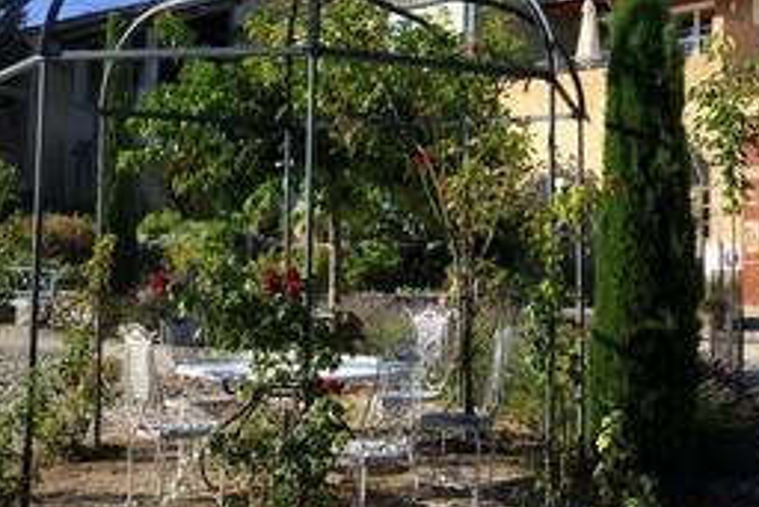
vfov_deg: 23.0
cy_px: 199
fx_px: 1245
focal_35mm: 59
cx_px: 501
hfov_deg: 33.6
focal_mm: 36
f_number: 16
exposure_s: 1/200
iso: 400
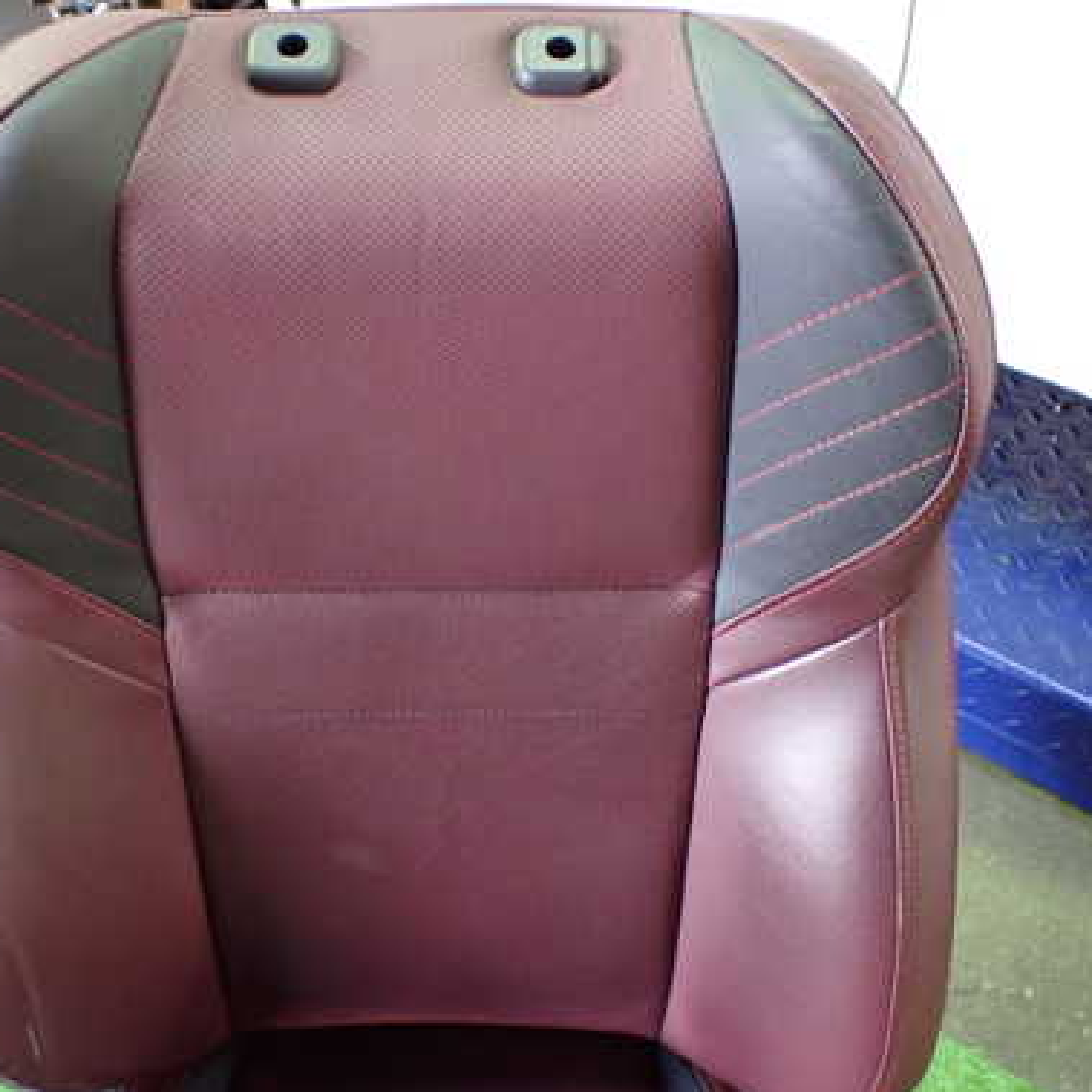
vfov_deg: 40.0
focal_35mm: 42
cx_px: 496
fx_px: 1499
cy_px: 550
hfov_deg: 40.0
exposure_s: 1/30
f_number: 2.3
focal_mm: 5.4
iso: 800
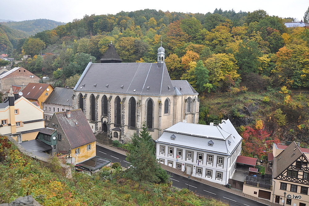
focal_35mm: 26
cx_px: 154
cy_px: 103
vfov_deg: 50.3
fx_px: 219
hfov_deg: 70.5
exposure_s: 1/200
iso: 320
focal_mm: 17
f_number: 6.3
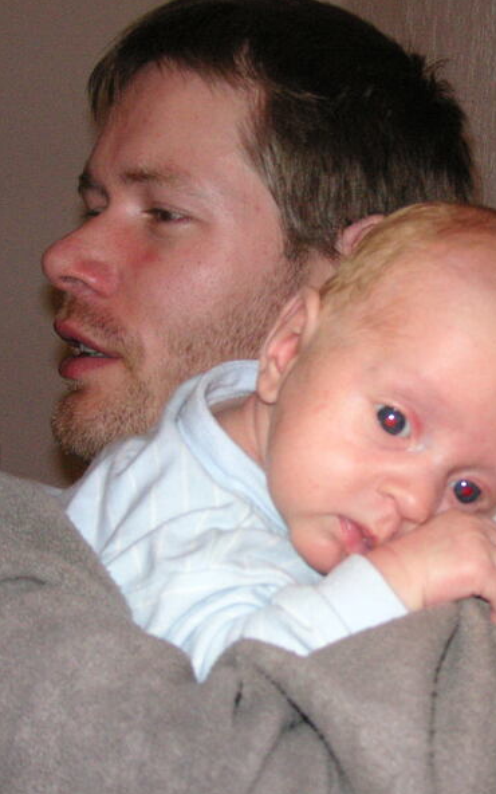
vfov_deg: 32.5
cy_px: 396
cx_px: 383
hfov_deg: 20.4
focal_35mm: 63
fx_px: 1363
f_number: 3.1
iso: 160
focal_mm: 7.3
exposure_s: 1/45
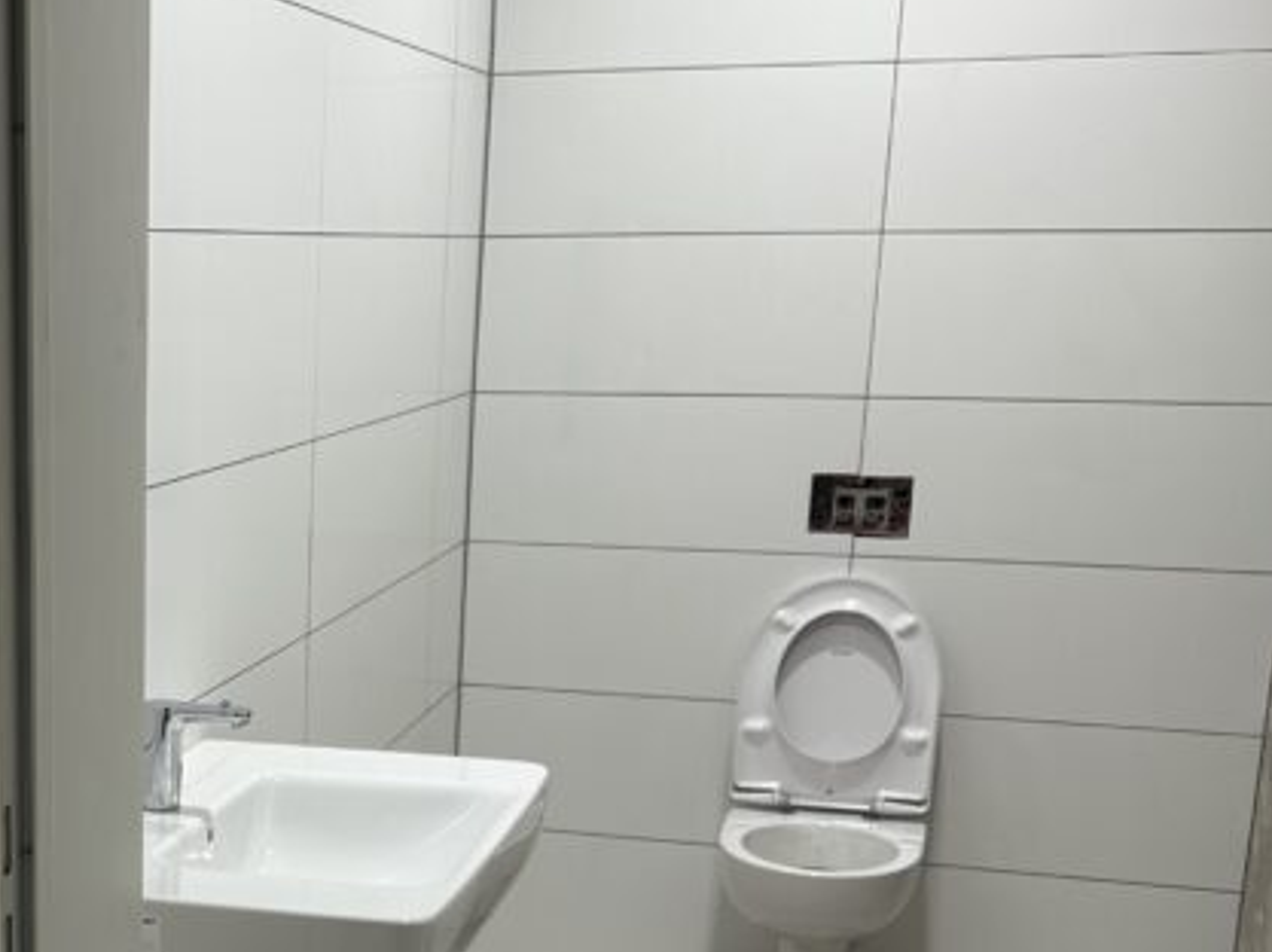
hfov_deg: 30.9
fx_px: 2166
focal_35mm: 59
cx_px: 79
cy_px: 830
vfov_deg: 24.2
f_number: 1.78
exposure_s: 1/100
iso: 64
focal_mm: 6.86
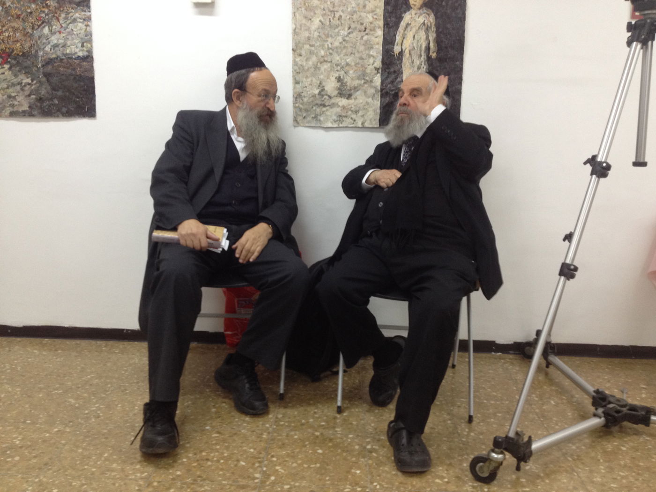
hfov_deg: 52.6
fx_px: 663
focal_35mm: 35
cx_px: 328
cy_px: 246
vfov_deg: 40.7
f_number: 2.4
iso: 100
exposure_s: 1/20
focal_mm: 4.28
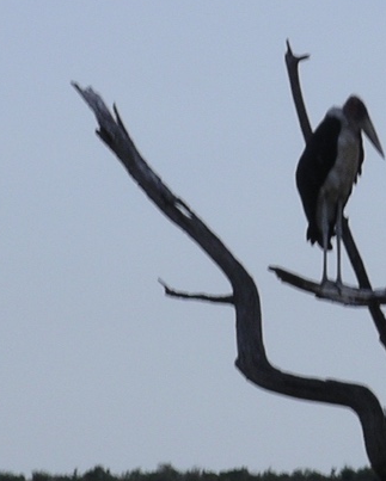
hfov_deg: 2.1
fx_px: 10327
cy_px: 140
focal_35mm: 724
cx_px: 266
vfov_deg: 2.7
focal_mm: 39
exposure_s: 1/40
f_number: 7.7
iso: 64
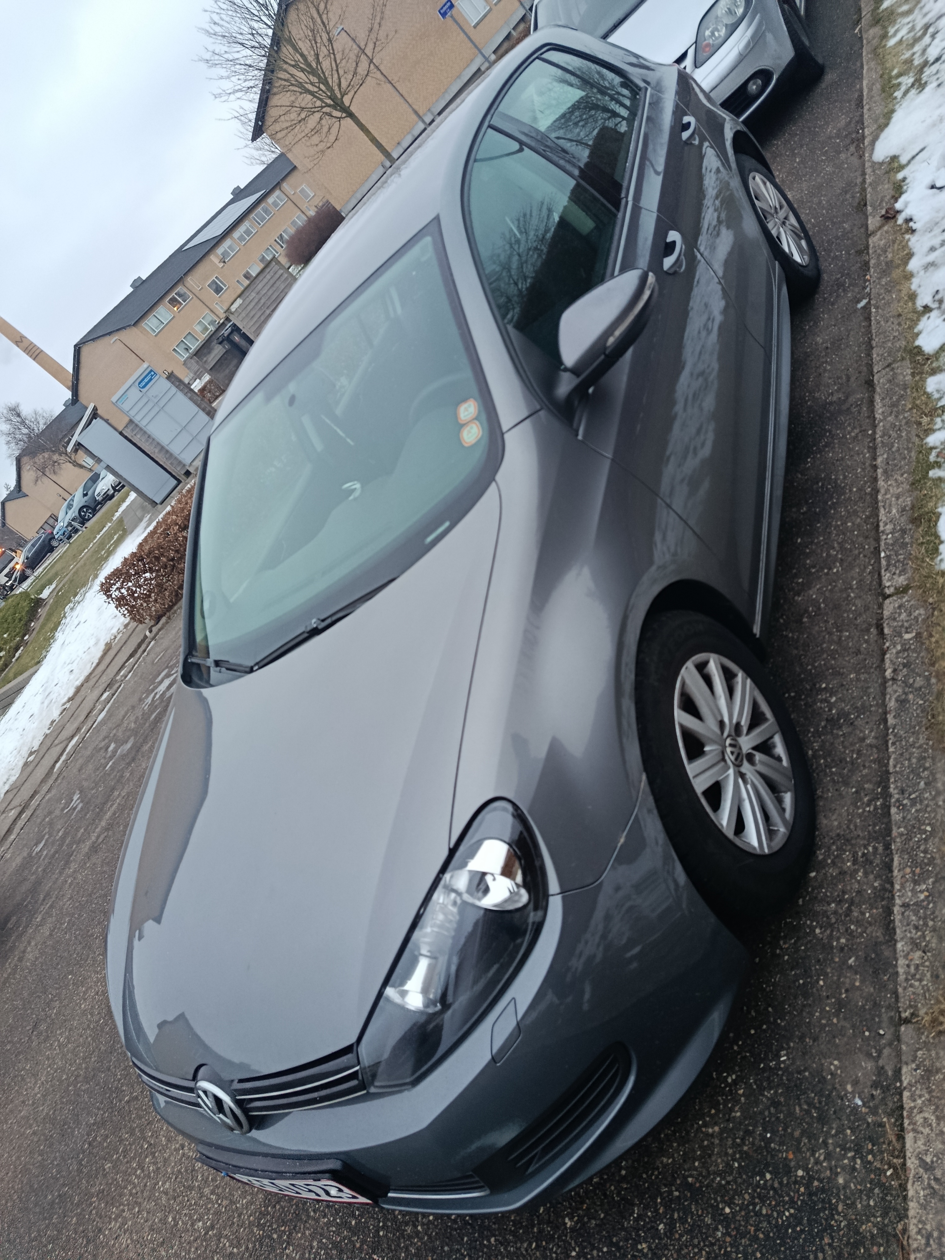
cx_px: 472
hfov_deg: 56.8
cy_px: 630
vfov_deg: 71.6
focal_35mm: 24
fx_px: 874
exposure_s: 1/100
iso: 1058
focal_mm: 5.24
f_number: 1.7
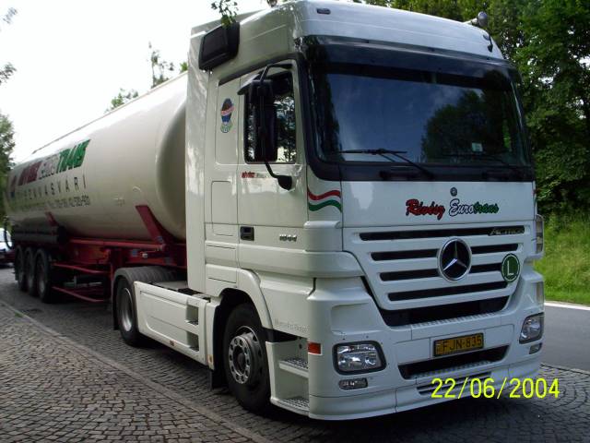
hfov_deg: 49.0
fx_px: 648
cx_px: 295
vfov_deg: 37.7
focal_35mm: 38
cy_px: 222
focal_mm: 4.99
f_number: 4.5
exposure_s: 1/209
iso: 100
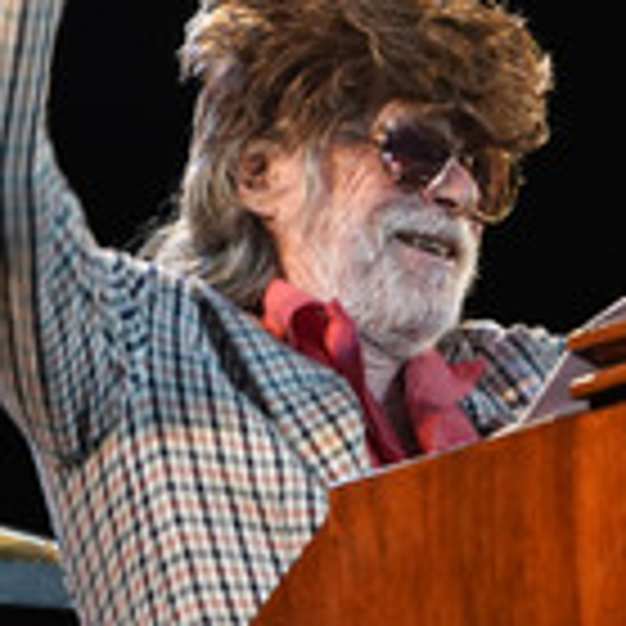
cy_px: 203
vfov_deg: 3.2
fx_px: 11253
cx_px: 543
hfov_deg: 3.2
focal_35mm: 550
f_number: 6.3
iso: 2000
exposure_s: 1/250
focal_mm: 200
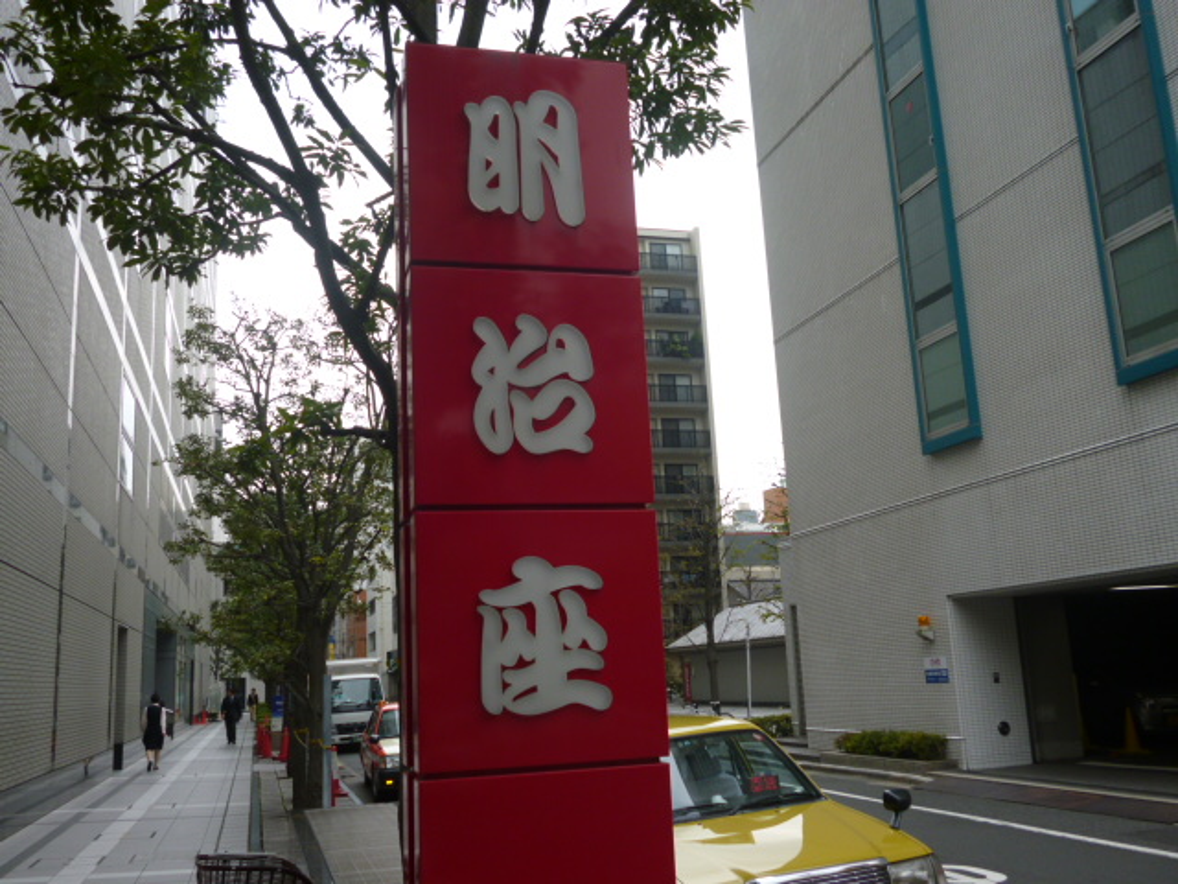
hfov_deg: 56.8
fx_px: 1089
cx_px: 589
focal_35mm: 32
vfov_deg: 44.2
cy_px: 442
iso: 100
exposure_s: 1/160
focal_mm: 5.7
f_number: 3.3
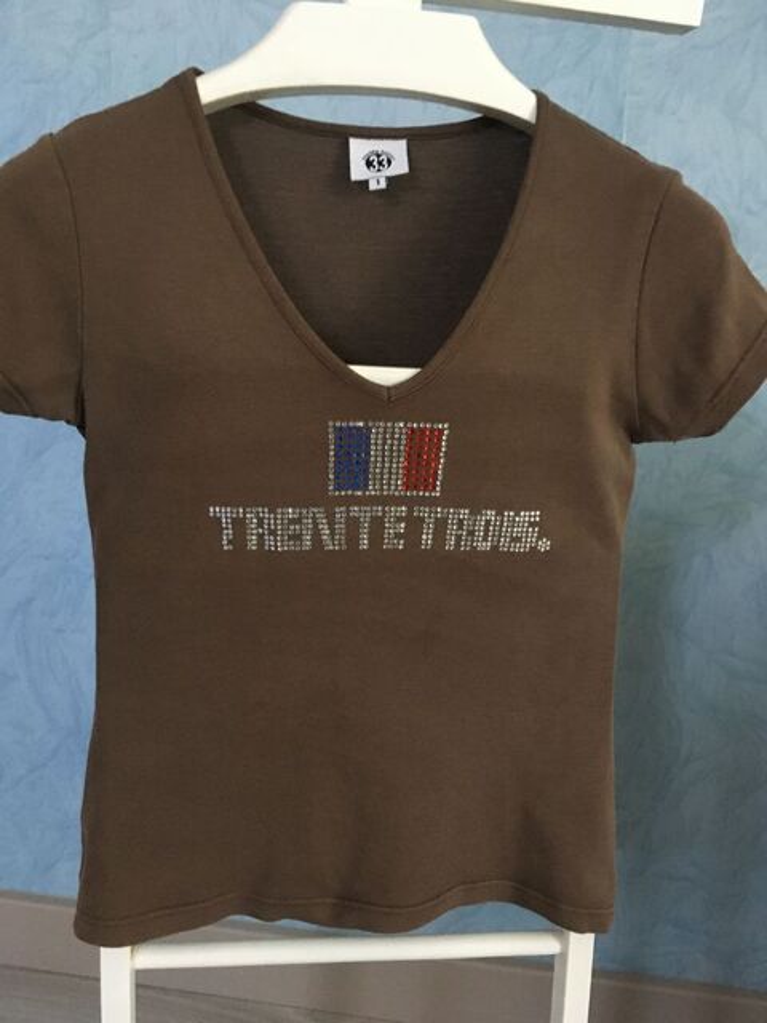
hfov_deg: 48.2
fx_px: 857
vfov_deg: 61.7
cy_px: 512
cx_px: 384
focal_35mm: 29
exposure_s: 1/17
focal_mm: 4.15
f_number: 2.2
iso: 250
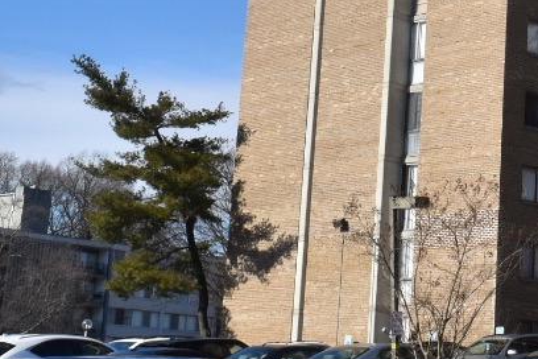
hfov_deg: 16.2
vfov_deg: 11.1
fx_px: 1778
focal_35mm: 119
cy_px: -158
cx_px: 729
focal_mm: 20
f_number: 10
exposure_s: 1/400
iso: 200
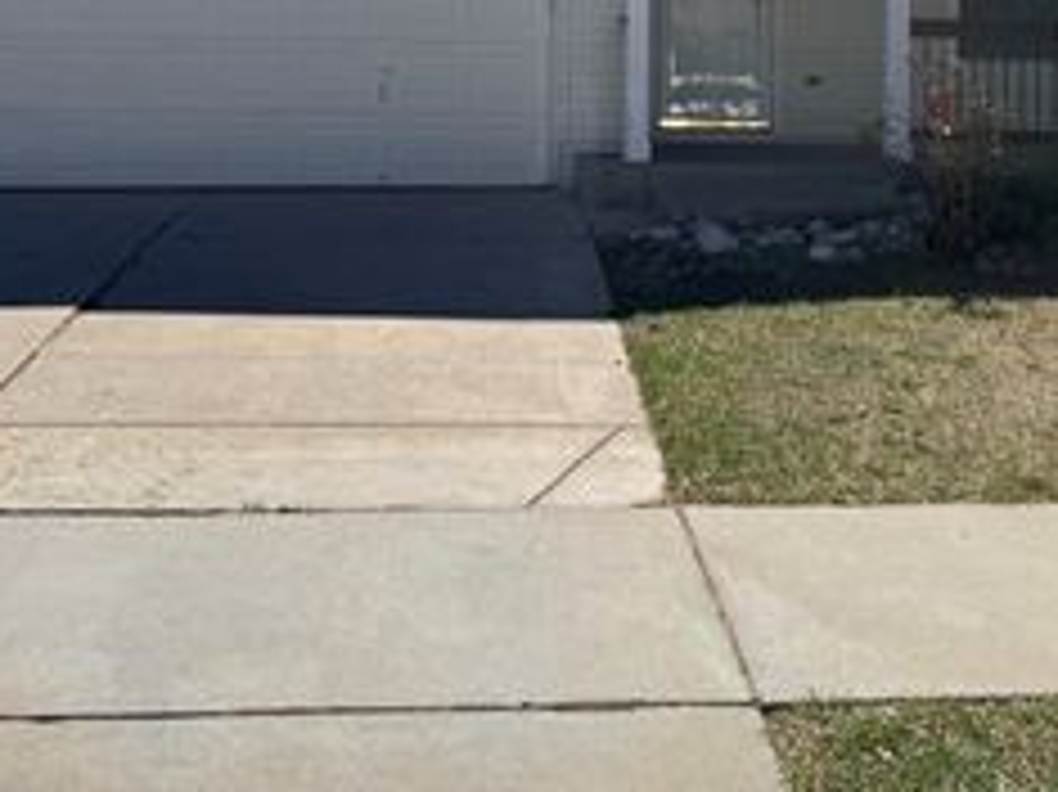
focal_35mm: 51
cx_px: 639
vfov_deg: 27.3
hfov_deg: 37.4
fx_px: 1558
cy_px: 52
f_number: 1.78
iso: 80
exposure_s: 1/5814
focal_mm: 6.76
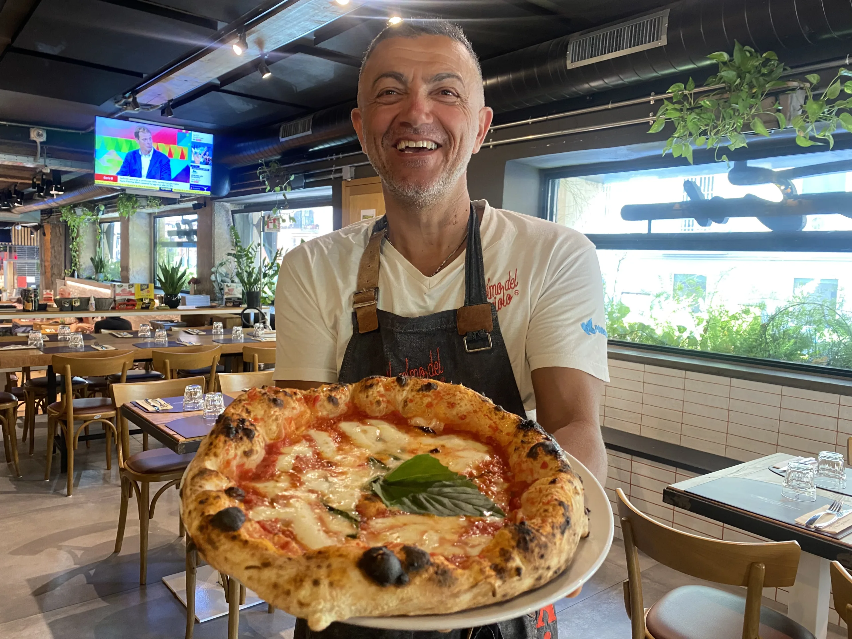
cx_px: 426
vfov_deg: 53.1
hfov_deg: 67.3
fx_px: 640
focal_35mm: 26
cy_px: 320
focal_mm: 4.25
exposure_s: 1/50
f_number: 1.8
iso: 200
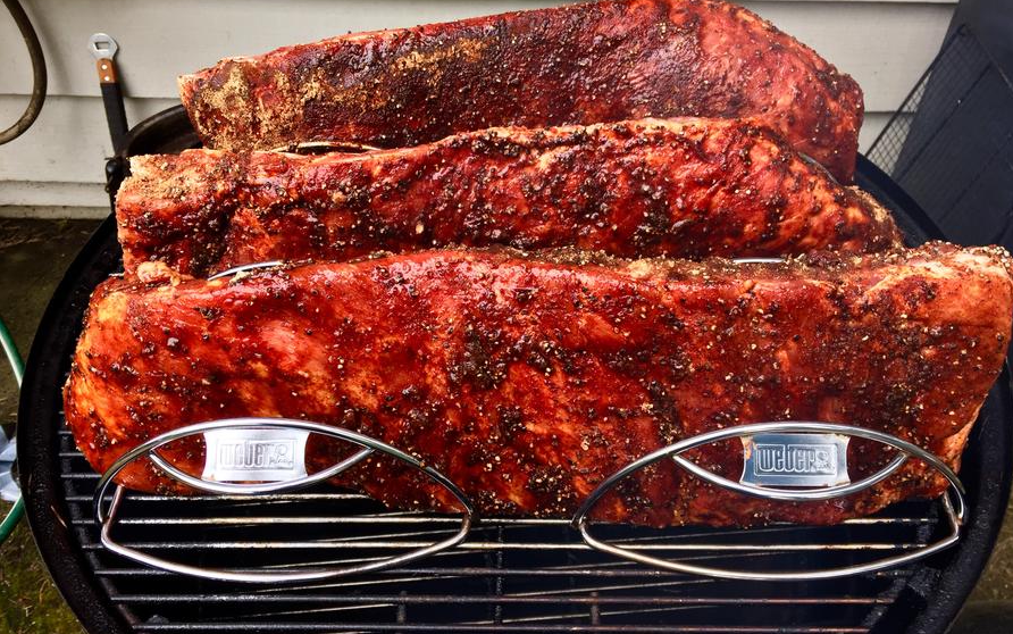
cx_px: 510
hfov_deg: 61.2
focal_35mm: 31
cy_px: 264
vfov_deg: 40.5
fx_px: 856
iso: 40
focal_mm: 4.15
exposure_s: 1/120
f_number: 2.2
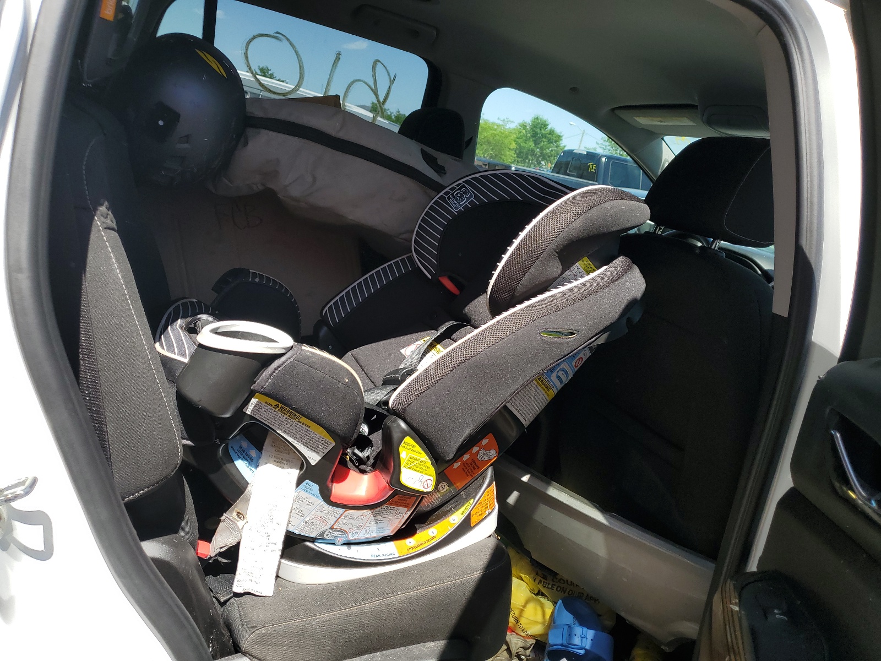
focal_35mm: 26
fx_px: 662
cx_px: 440
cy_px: 330
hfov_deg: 67.3
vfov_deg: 53.1
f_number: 1.5
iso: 50
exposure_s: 1/1429
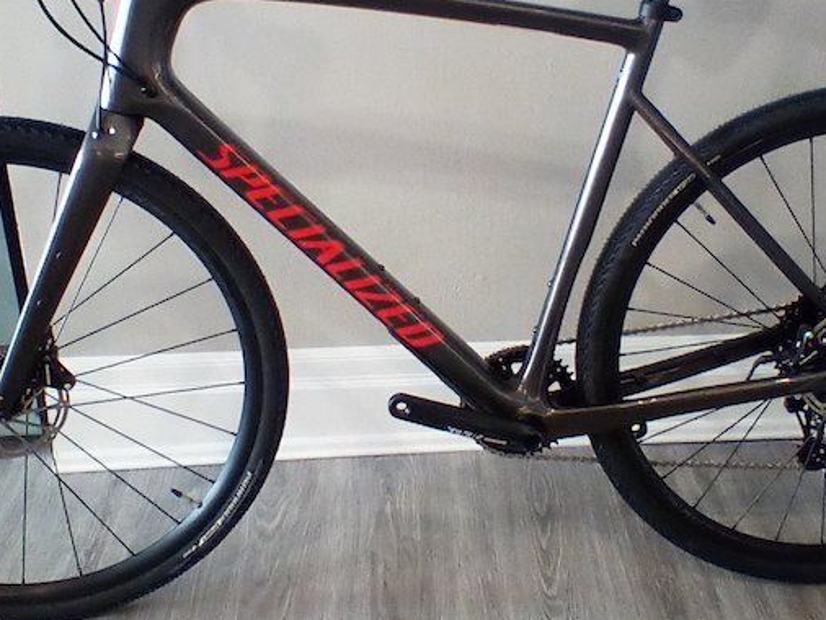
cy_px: 268
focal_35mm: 49
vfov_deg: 29.7
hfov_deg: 38.9
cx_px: 437
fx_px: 1170
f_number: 2.4
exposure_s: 1/20
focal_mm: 2.38
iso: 320
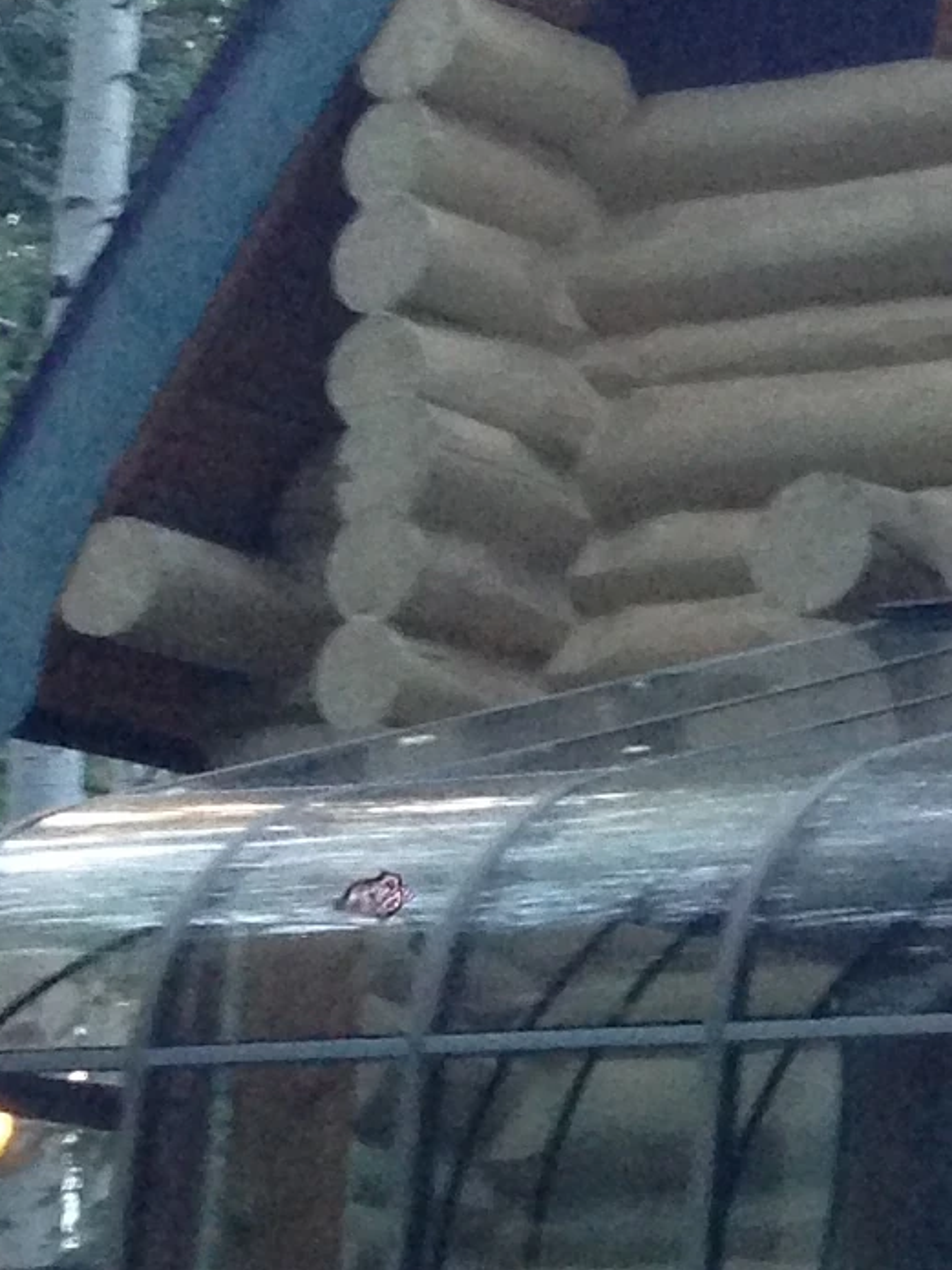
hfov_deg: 8.9
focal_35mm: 155
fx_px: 5685
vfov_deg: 12.7
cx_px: 2048
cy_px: 572
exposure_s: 1/20
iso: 250
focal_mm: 4.13
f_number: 2.4
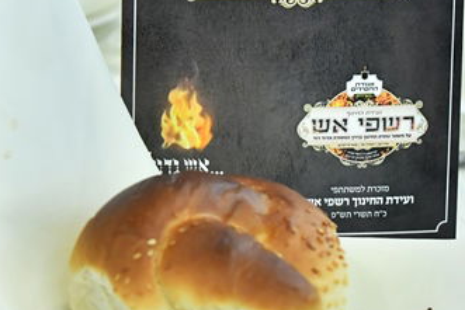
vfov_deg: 8.1
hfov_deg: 12.1
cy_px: 44
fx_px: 2197
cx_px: 277
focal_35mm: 170
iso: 4000
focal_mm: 55
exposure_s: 1/200
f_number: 5
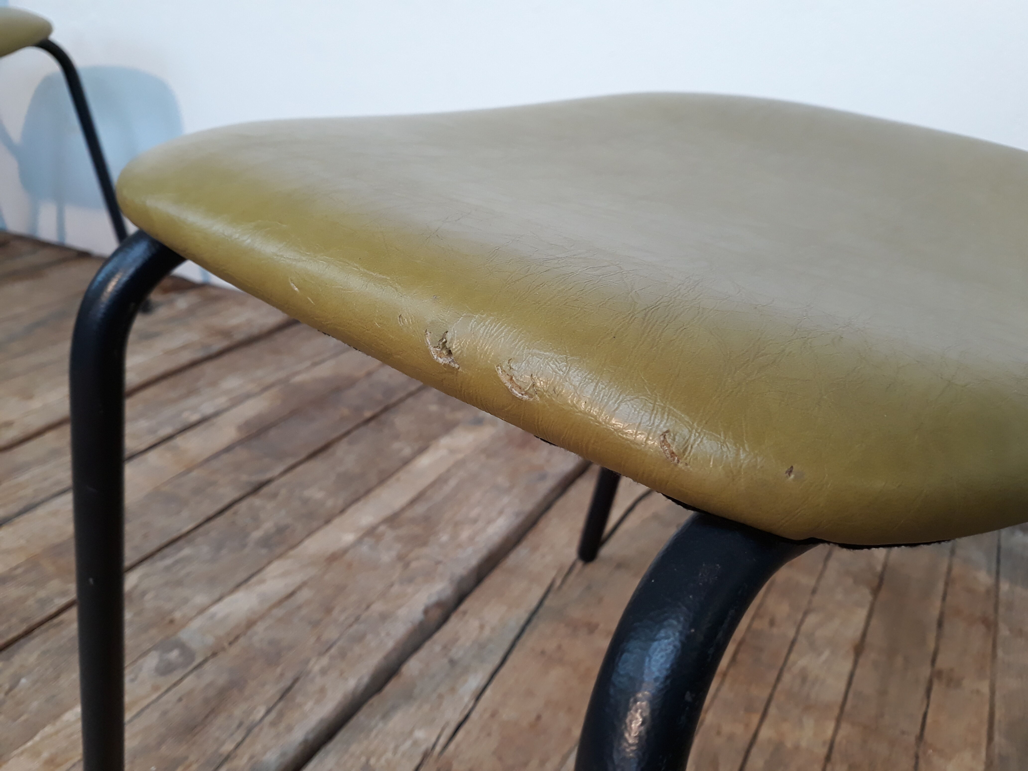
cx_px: 514
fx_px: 802
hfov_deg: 65.3
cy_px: 386
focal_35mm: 27
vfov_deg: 51.4
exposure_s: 1/50
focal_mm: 3.71
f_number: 1.7
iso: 100
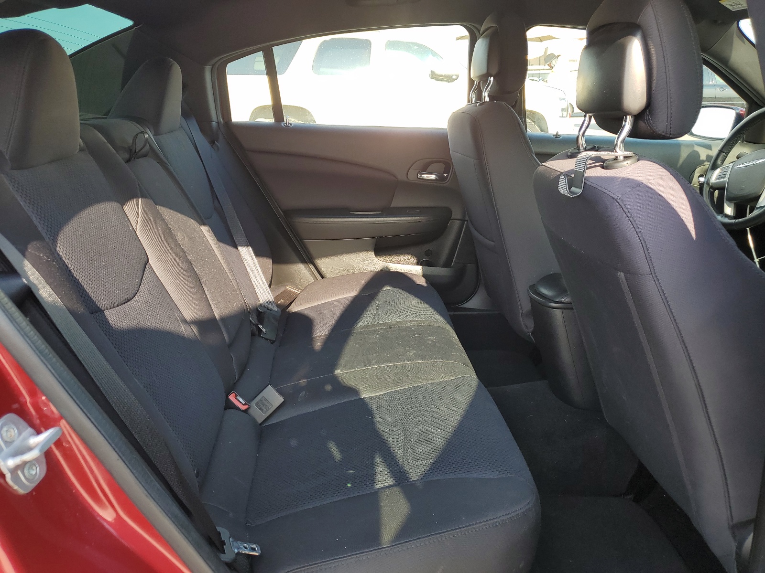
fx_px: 575
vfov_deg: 53.1
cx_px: 382
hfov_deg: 67.3
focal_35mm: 26
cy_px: 286
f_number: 1.5
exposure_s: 1/312
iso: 50
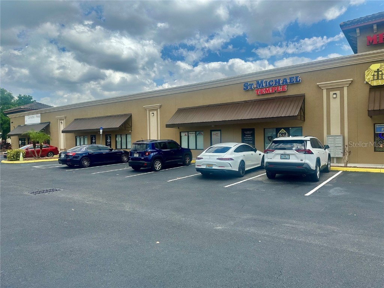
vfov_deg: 56.8
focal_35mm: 24
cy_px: 144
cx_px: 192
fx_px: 266
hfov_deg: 71.6
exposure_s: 1/5848
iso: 80
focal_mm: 6.86
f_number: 1.78
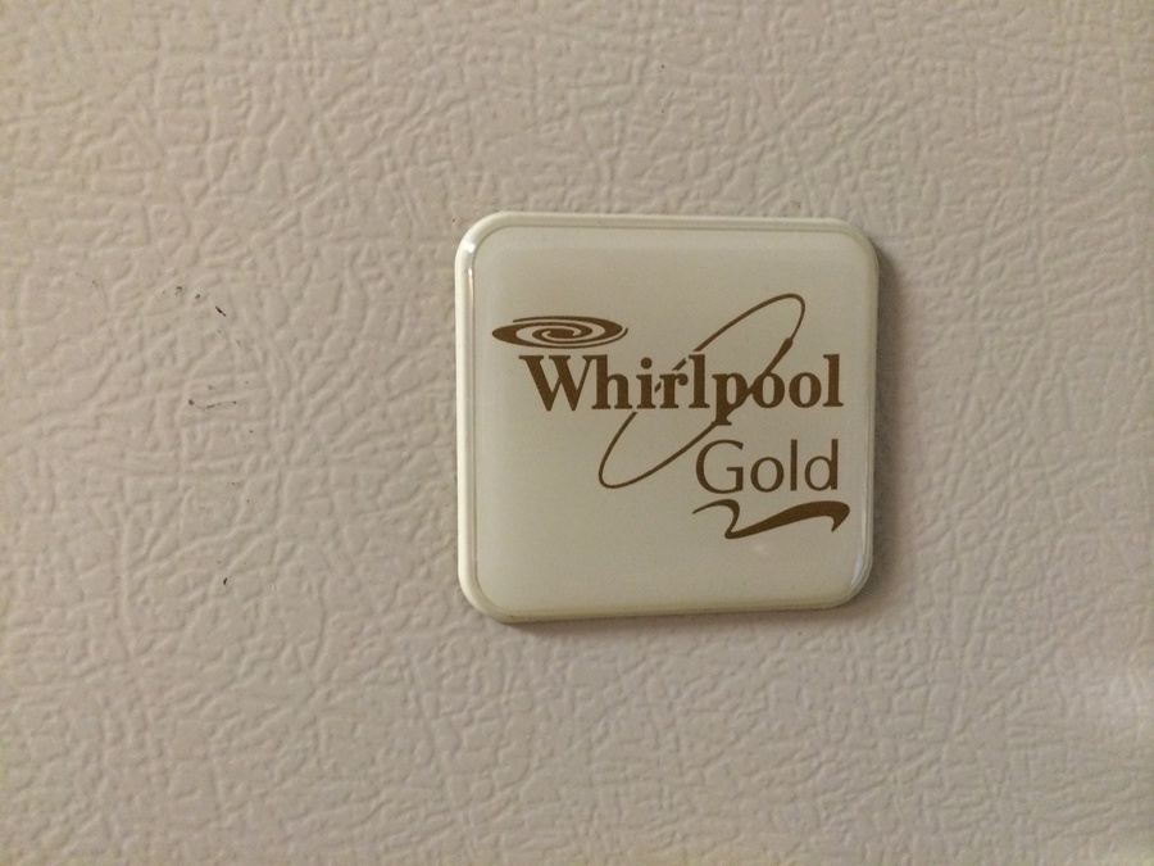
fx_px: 1000
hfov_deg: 60.0
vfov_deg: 46.8
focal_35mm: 30
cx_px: 577
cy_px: 433
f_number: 2.2
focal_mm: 4.12
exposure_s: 1/30
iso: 250
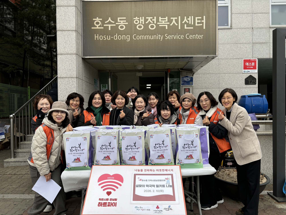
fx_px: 215
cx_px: 143
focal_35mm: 26
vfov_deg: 53.1
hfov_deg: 67.3
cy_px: 108
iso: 50
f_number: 1.6
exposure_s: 1/394
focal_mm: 5.96
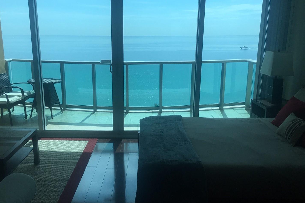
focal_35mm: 34
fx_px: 288
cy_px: 108
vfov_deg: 38.9
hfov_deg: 55.7
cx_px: 137
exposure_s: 1/1183
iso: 25
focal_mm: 4.15
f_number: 2.2
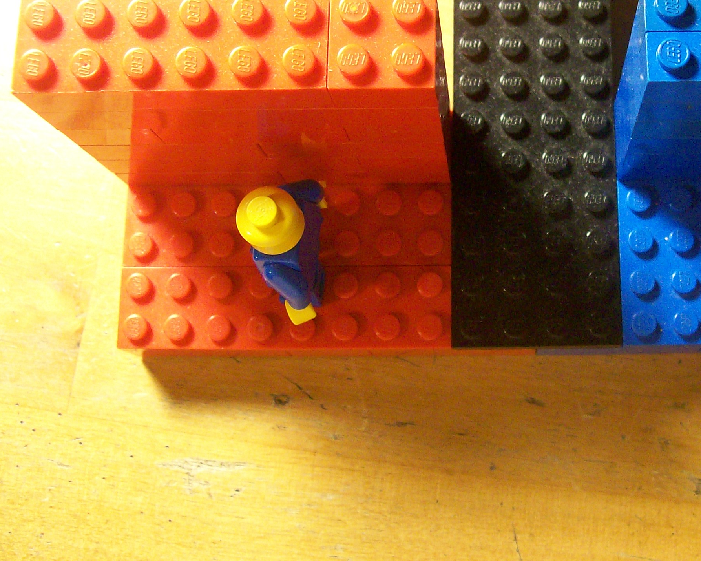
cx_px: 530
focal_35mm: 56
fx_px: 1162
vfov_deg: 26.9
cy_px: 168
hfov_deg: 32.9
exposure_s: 1/20.7
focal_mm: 6
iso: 160
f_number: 2.7
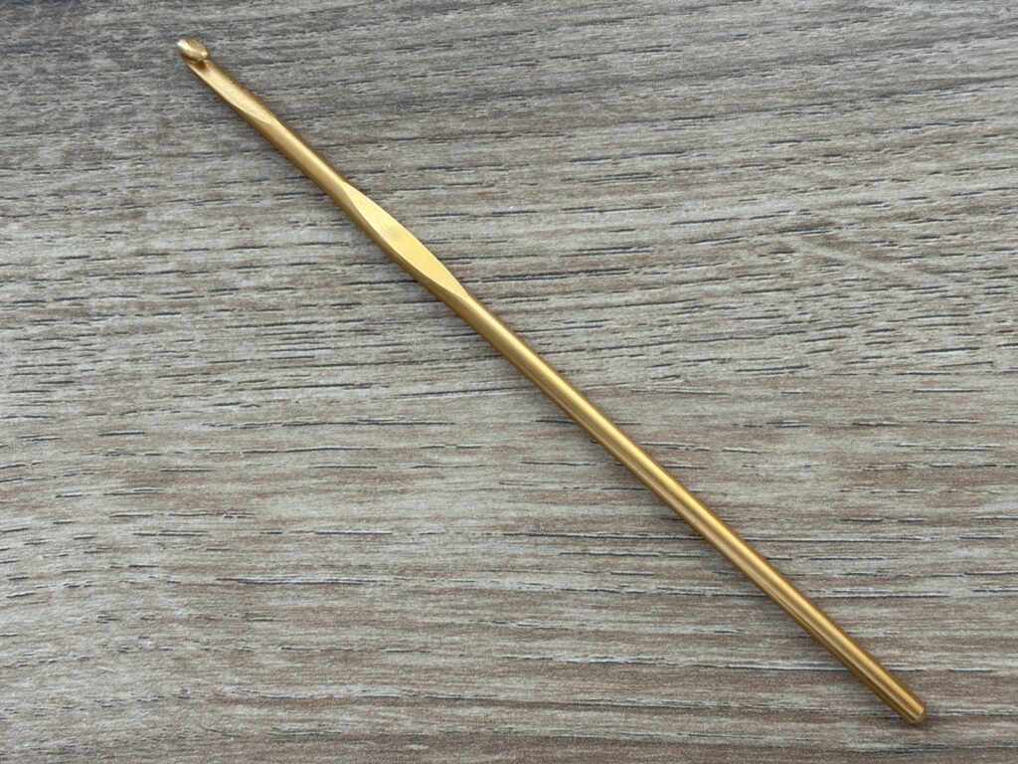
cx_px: 509
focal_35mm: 52
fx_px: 1529
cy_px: 382
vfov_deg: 28.0
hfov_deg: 36.8
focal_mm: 5.96
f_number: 1.6
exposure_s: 1/60
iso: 100
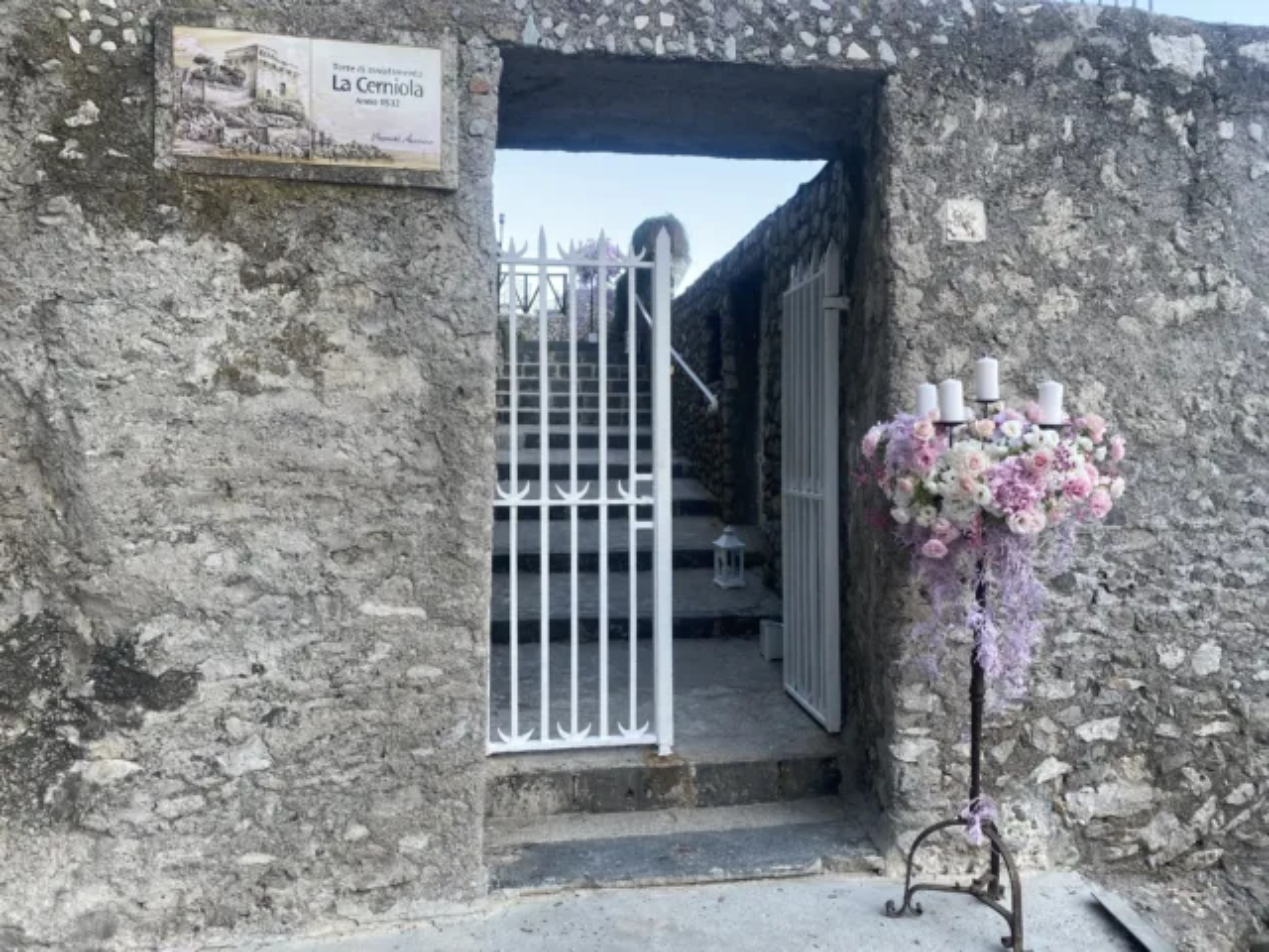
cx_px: 634
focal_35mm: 26
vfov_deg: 53.1
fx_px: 953
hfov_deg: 67.3
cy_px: 476
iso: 32
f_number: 1.8
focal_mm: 4.25
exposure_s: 1/263
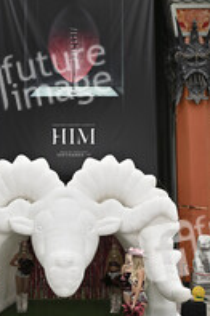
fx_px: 622
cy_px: 164
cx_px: 75
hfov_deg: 19.1
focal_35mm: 71
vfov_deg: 28.5
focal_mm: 35
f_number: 7.1
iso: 400
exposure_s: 1/320
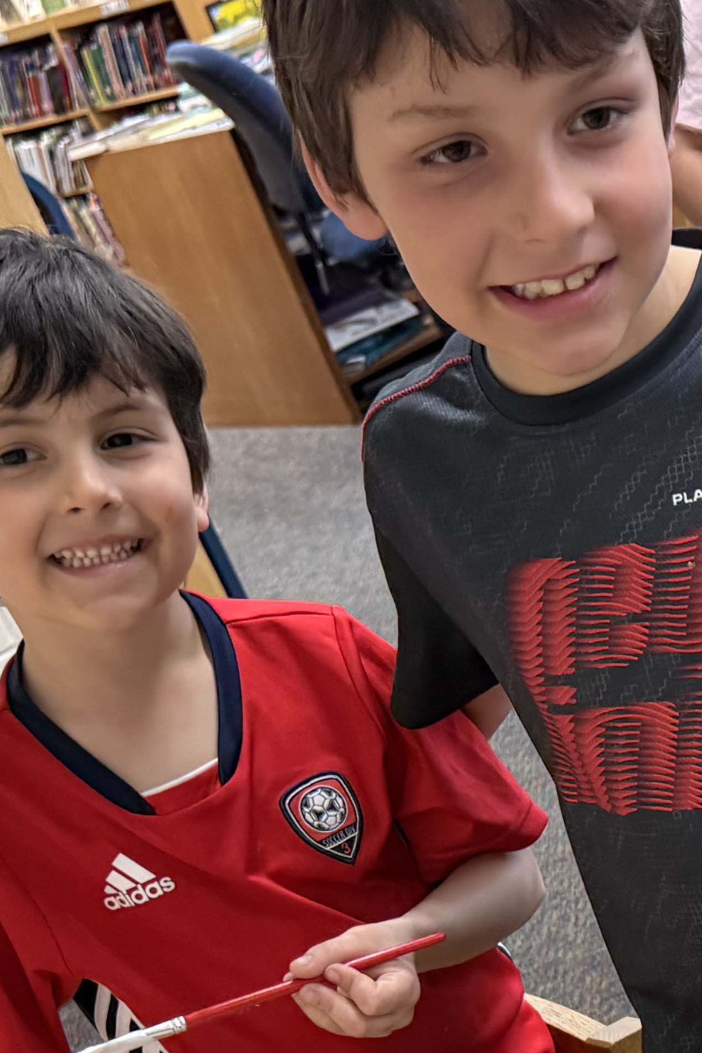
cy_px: 926
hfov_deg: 17.3
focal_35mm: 75
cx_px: 842
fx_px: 2194
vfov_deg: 26.2
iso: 400
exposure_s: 1/55
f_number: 1.78
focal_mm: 6.76
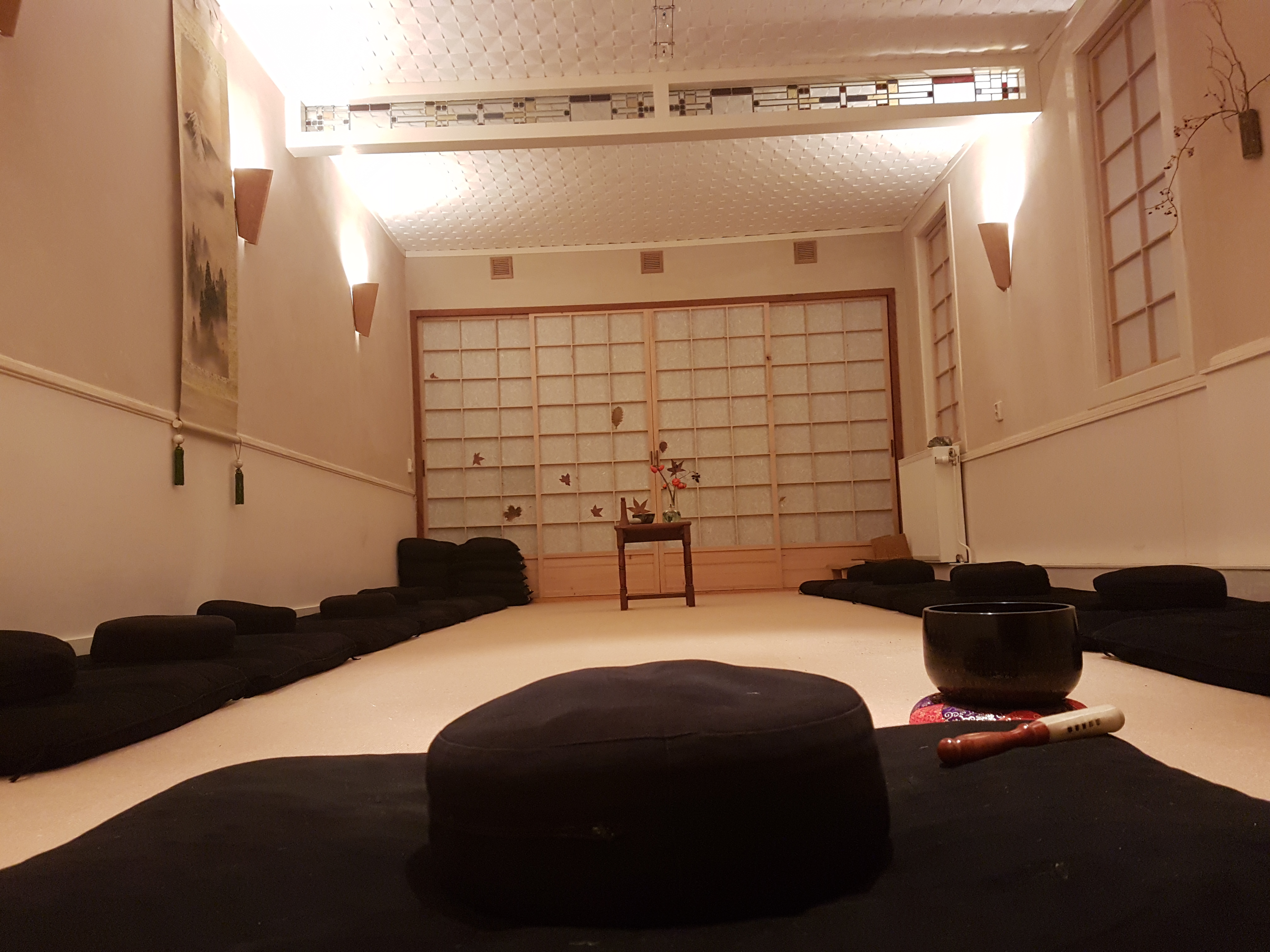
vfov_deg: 53.1
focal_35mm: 26
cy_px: 476
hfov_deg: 67.3
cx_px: 635
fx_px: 954
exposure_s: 1/20
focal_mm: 4.2
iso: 250
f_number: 1.7
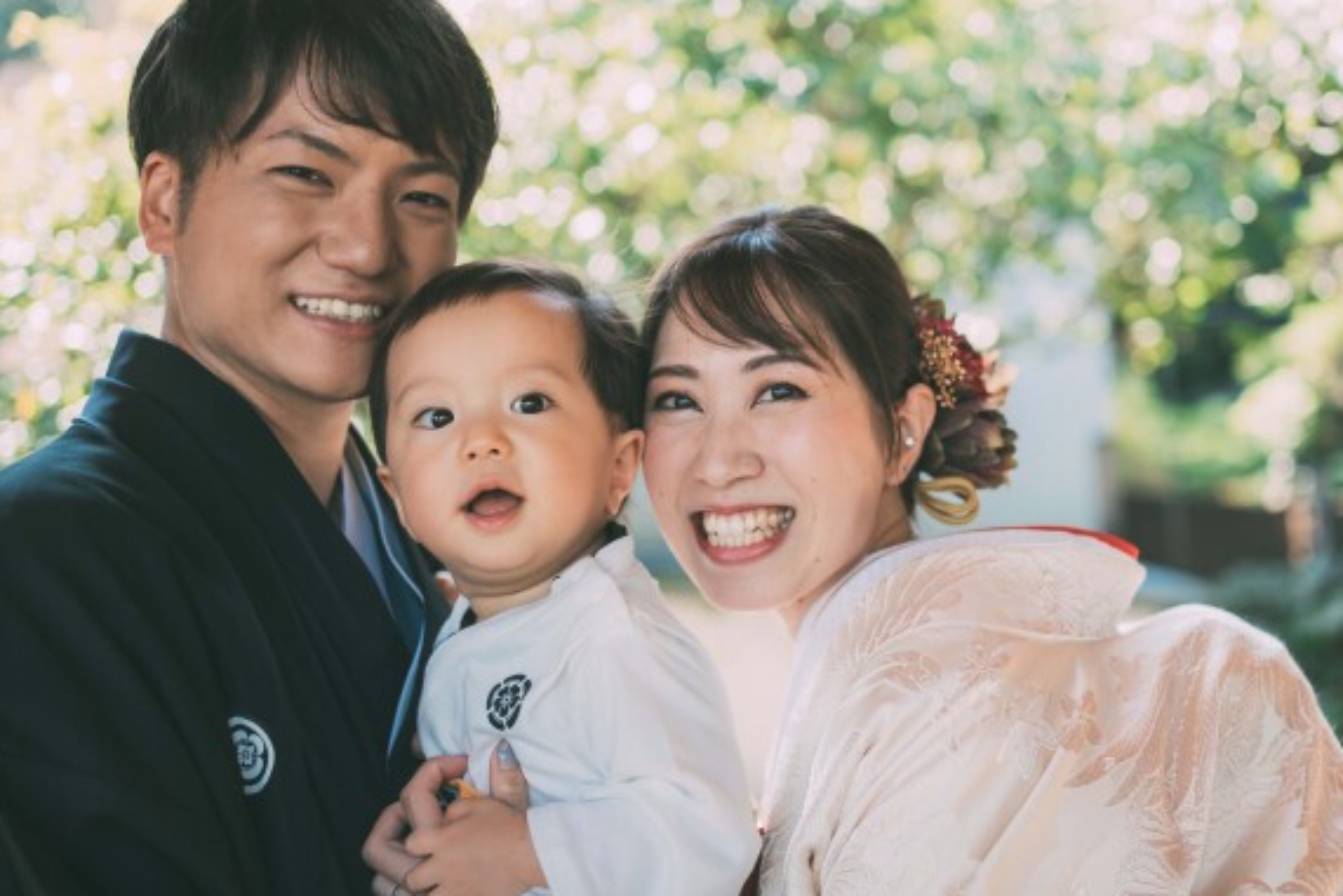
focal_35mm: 49
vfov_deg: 27.5
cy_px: 436
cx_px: 887
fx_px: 1828
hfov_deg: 39.9
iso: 200
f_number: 2
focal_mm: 35
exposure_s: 1/250
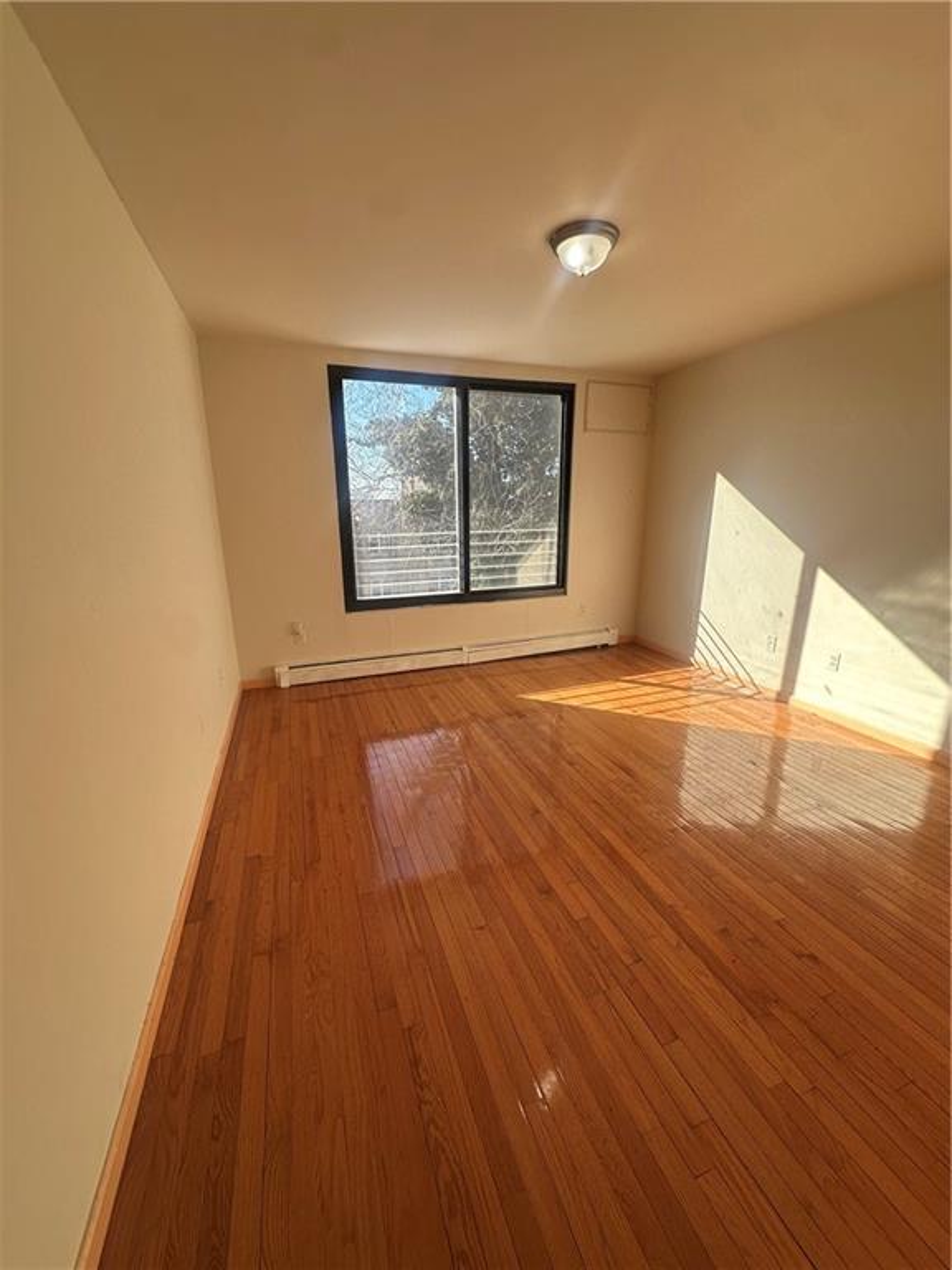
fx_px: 513
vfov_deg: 102.1
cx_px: 476
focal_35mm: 14
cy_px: 635
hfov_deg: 85.7
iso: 40
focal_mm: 2.22
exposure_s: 1/282
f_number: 2.2
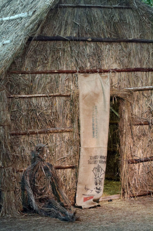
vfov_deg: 19.5
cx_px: 76
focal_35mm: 105
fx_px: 673
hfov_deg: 13.0
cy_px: 116
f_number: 5.6
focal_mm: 70
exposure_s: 1/160
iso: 1600
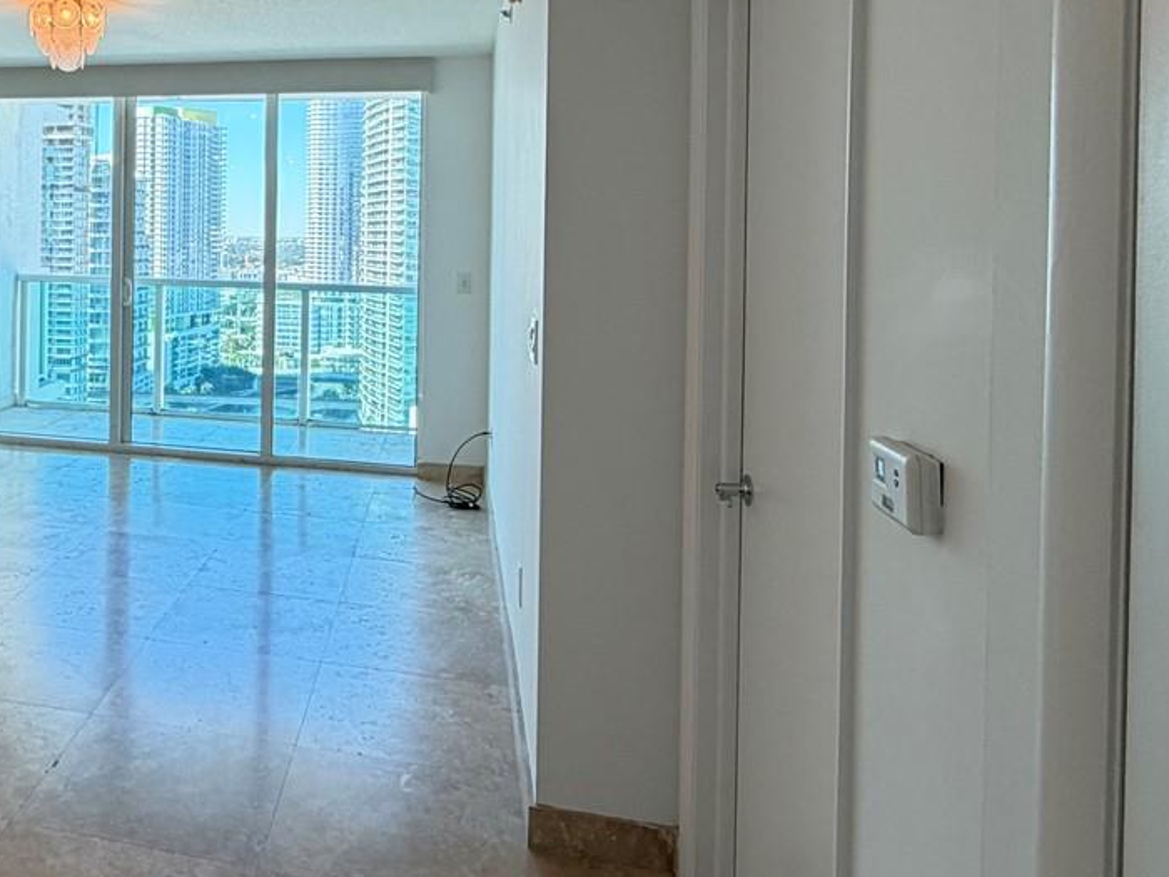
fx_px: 1081
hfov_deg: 50.9
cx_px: 137
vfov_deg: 43.0
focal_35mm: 32
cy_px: 241
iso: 64
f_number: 2.2
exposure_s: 1/120
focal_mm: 2.22
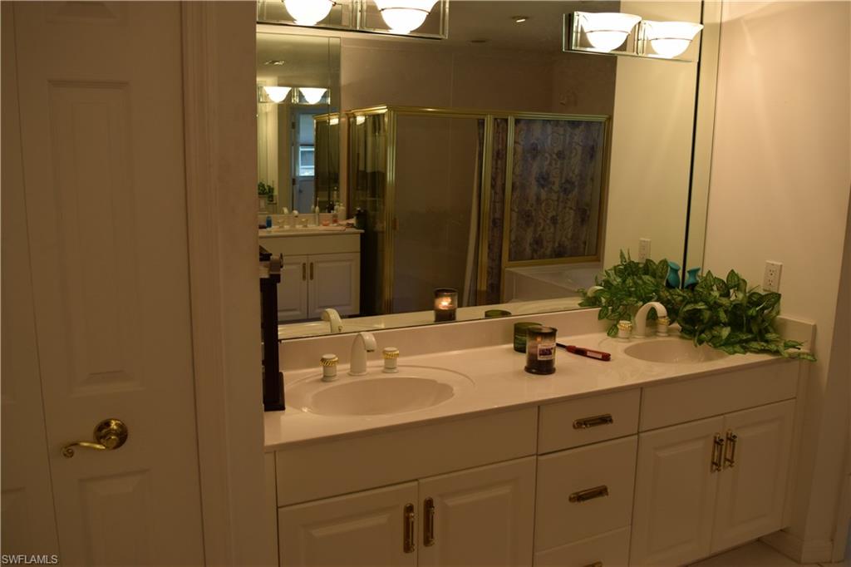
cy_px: 284
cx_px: 426
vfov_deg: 43.6
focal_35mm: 30
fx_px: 709
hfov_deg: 61.9
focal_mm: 20
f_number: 5.6
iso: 400
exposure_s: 1/125
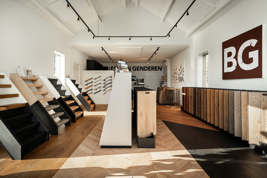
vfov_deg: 61.7
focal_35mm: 20
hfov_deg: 83.7
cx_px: 134
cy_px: 89
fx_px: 149
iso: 100
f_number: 7.1
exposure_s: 1/25
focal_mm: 20.1
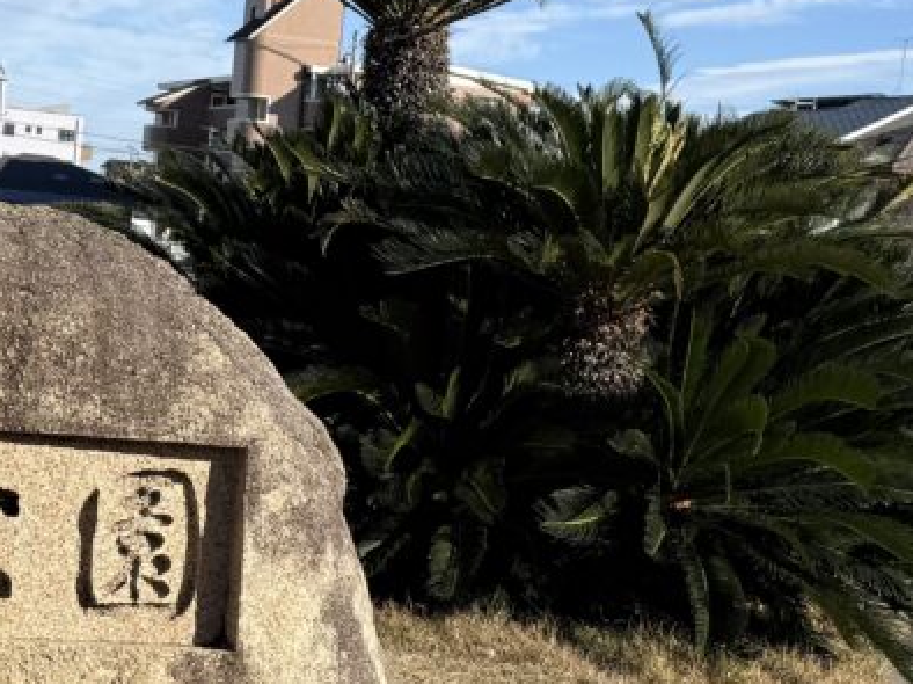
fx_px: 2056
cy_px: 559
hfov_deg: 24.7
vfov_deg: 18.7
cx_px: 209
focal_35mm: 78
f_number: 1.78
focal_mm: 6.76
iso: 80
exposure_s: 1/6173
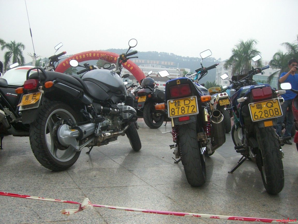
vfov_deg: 37.7
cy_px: 112
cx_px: 149
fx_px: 327
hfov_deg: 49.0
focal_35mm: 38
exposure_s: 1/200
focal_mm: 6.2
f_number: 2.7
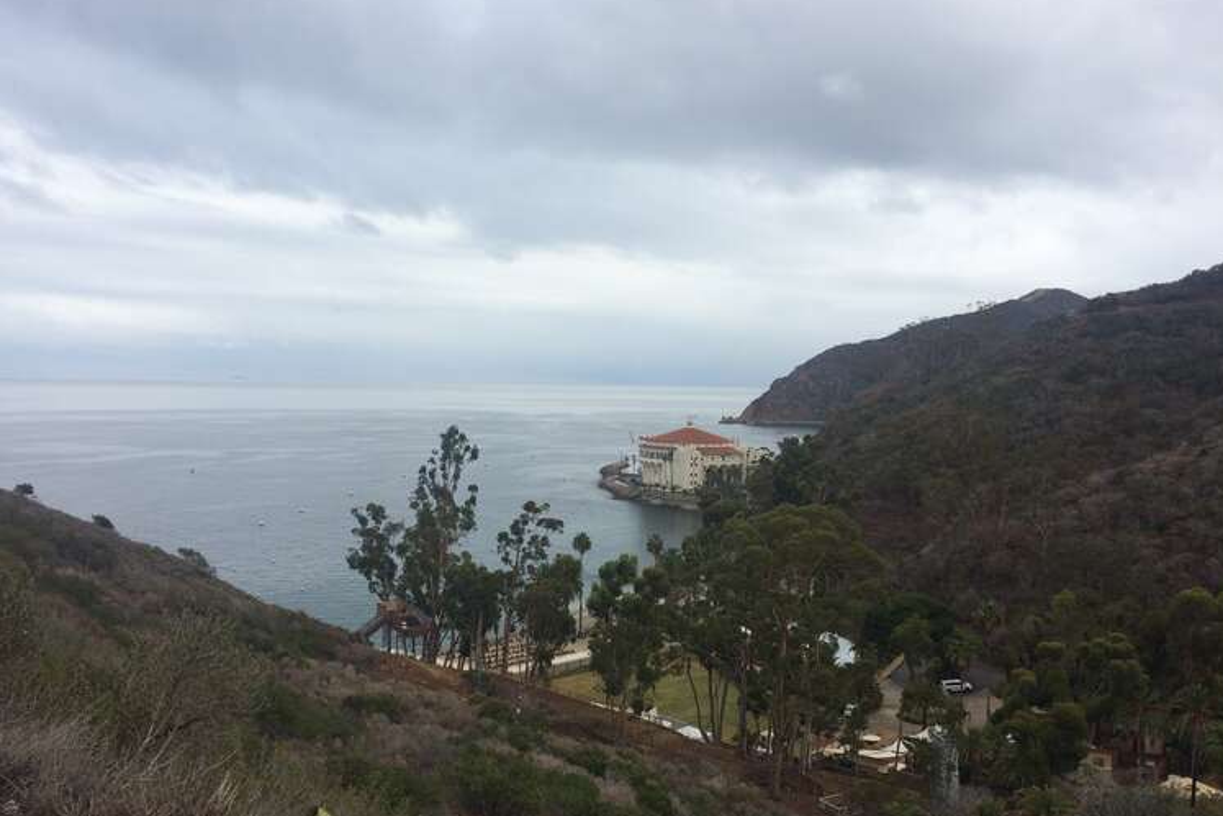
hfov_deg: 60.3
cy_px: 434
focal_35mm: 31
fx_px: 1053
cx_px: 616
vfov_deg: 42.3
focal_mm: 4.15
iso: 32
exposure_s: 1/1368
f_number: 2.2
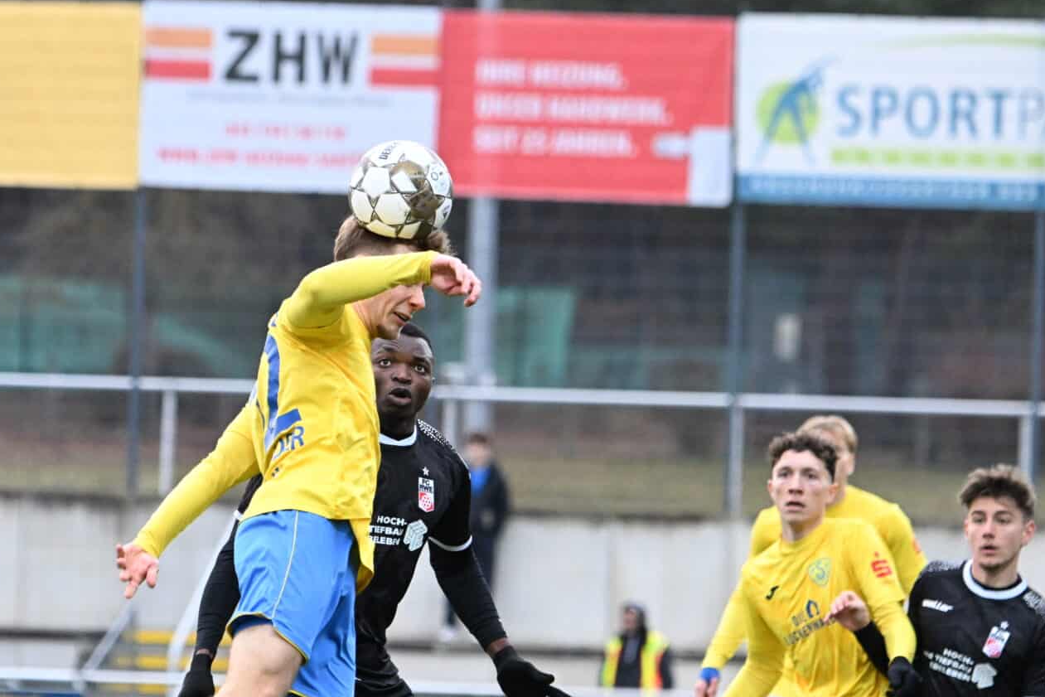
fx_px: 11786
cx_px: 318
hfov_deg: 5.1
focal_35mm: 406
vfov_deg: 3.4
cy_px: 440
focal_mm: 250
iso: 5600
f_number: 5.6
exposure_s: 1/1600
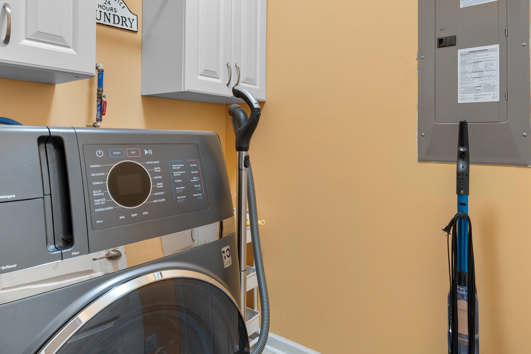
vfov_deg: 56.5
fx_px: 324
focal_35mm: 22
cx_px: 262
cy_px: 132
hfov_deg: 78.6
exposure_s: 1/4
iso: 100
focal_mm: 10
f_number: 4.5
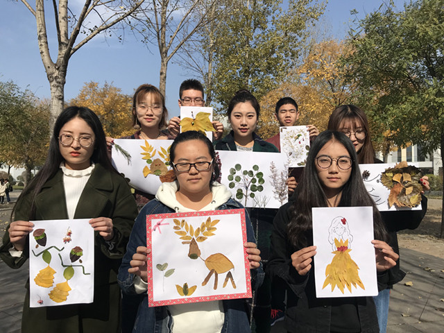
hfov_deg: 63.4
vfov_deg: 49.7
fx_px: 359
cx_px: 222
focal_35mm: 28
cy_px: 166
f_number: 1.8
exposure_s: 1/3546
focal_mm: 3.99
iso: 20
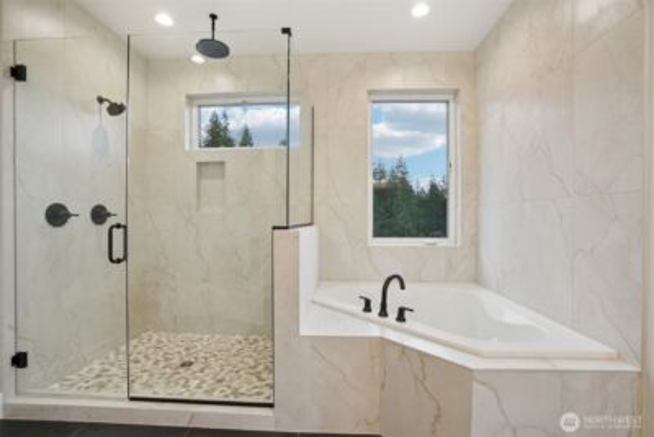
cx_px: 327
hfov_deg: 96.7
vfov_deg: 73.8
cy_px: 218
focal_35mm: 16
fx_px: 291
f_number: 8
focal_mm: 16
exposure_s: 1/30
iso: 400
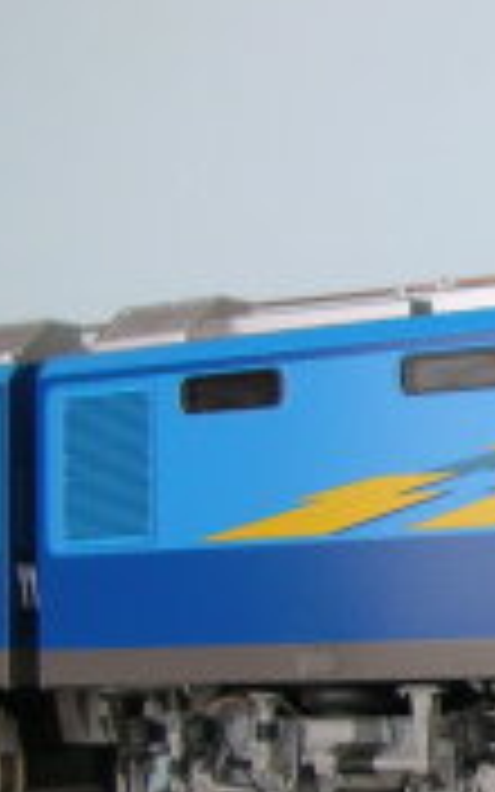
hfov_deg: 11.2
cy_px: 536
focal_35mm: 105
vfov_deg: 19.8
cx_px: 1008
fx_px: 2266
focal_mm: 5.8
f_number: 2.8
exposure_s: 1/183
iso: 50
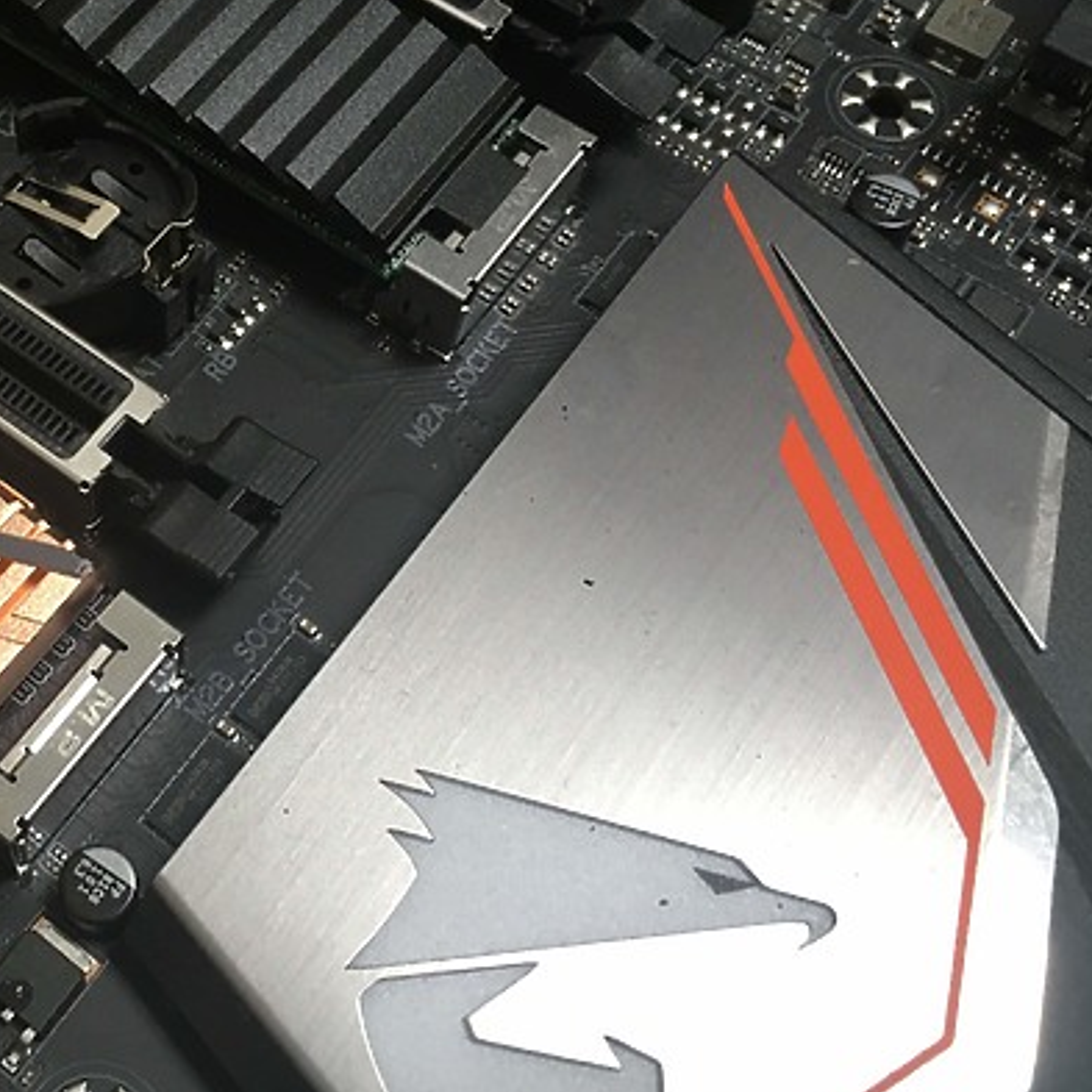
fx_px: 1677
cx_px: 103
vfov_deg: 36.0
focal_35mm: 47
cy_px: 464
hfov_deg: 34.0
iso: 80
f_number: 2.2
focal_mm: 4.15
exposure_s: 1/30
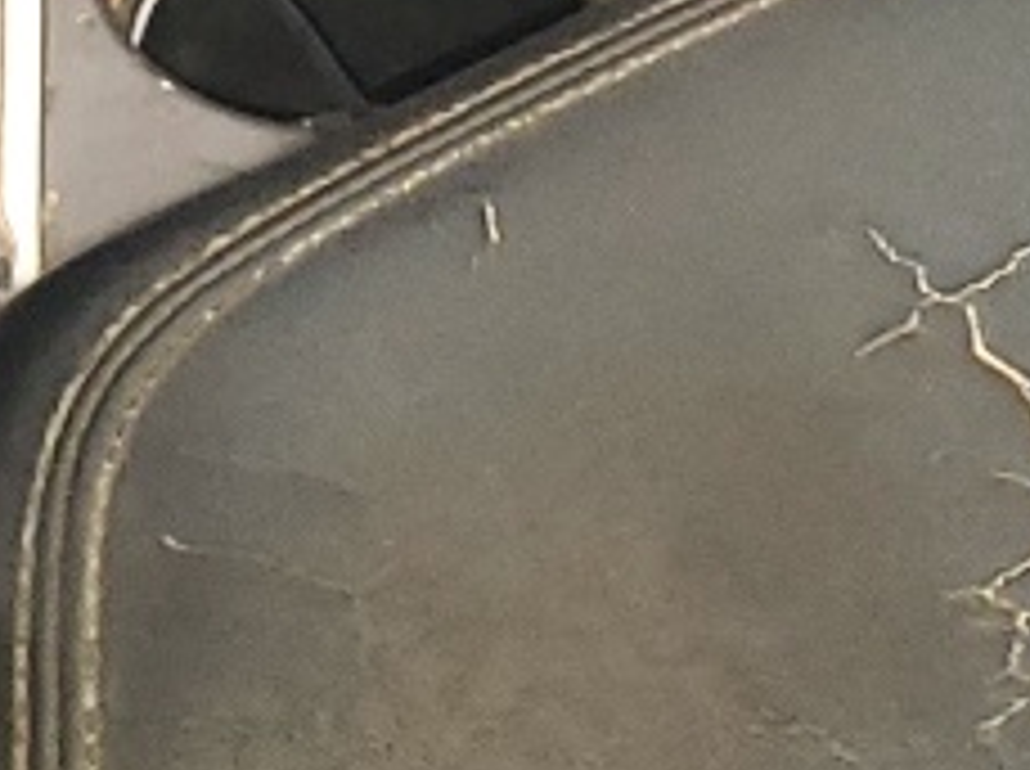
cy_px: -1112
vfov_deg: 7.6
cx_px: 436
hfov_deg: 10.9
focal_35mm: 182
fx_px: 5407
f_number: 1.5
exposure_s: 1/15
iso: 142
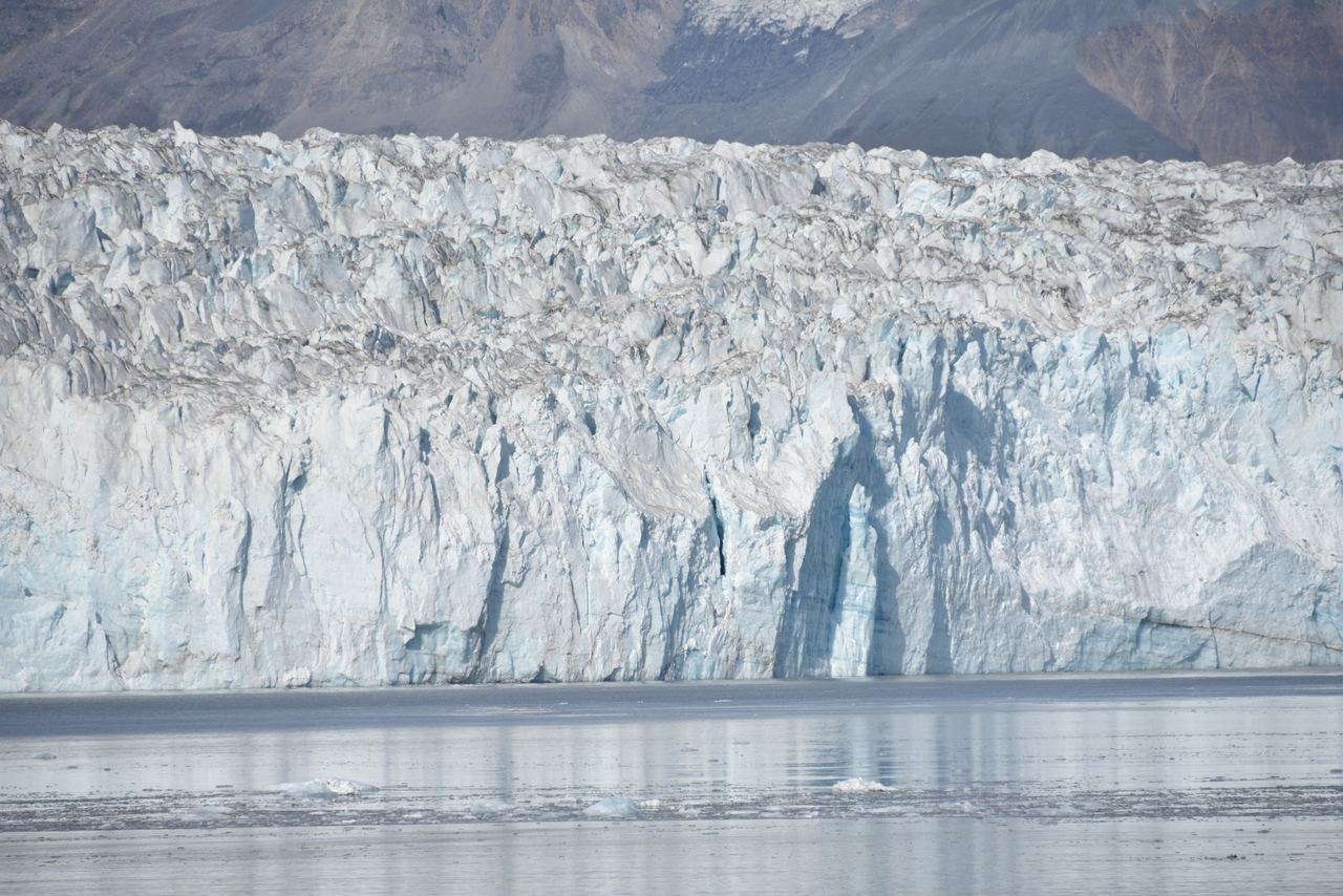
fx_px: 11193
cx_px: 672
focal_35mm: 300
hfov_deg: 6.9
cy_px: 448
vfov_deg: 4.6
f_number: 9
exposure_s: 1/640
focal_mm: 300
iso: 100
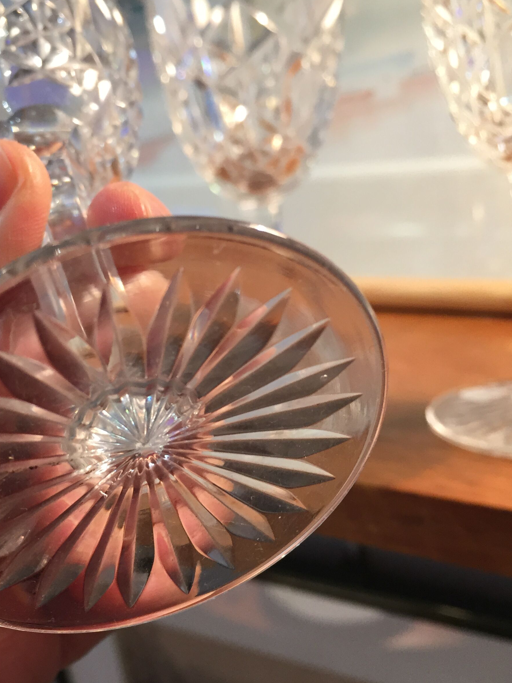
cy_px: 356
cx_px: 179
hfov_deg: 35.7
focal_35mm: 40
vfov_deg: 46.8
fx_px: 789
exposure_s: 1/33
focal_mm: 4.15
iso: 64
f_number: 2.2
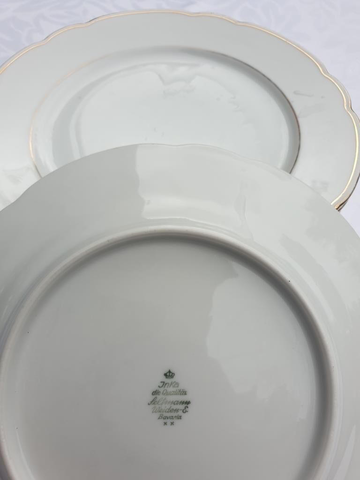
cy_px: 240
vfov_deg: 67.3
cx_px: 180
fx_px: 361
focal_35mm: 26
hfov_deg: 53.1
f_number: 2.4
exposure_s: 1/236
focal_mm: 4.3
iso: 50
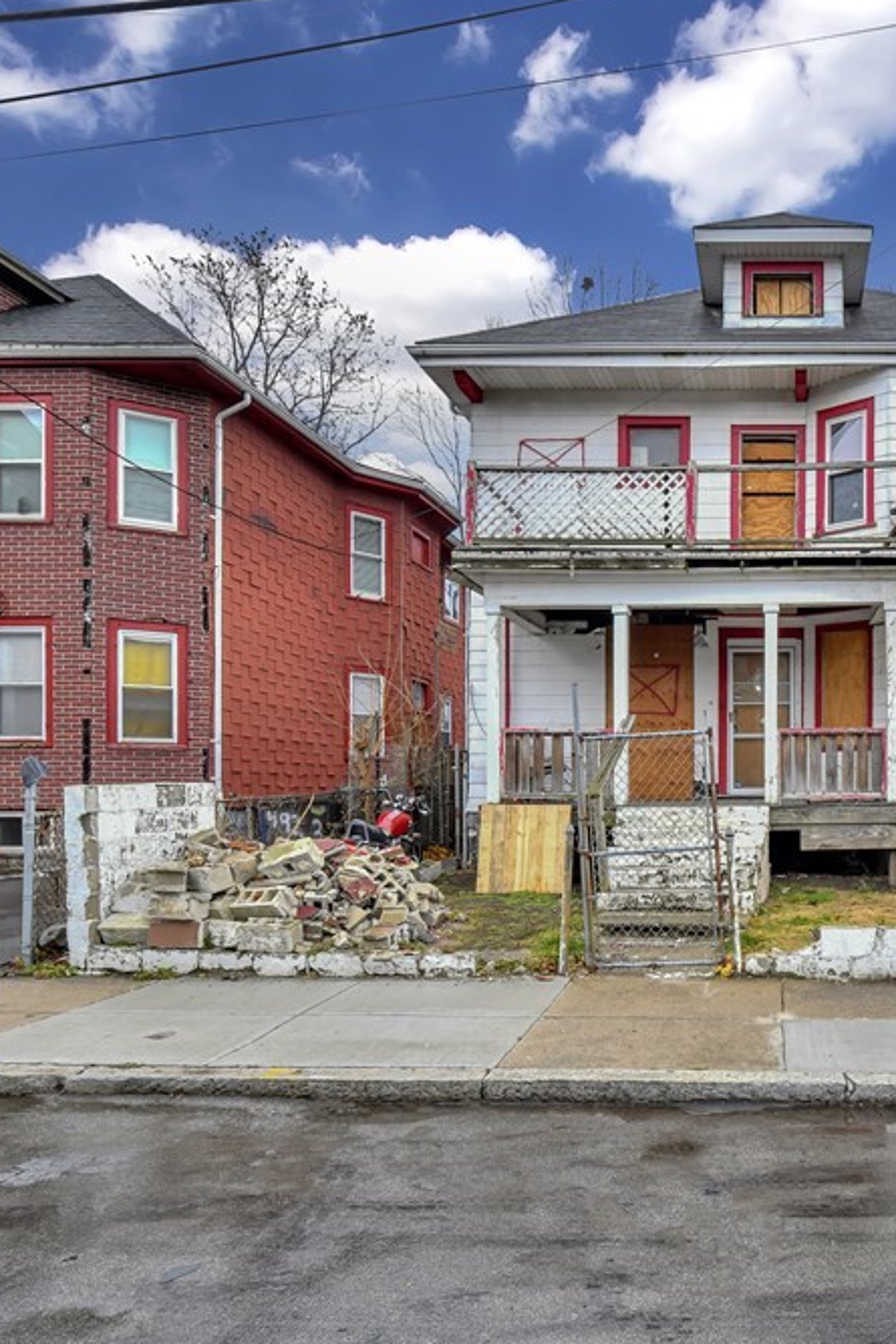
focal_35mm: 23
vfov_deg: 76.1
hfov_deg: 50.0
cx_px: 777
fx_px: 859
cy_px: 661
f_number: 10
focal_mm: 15
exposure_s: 1/30
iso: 200
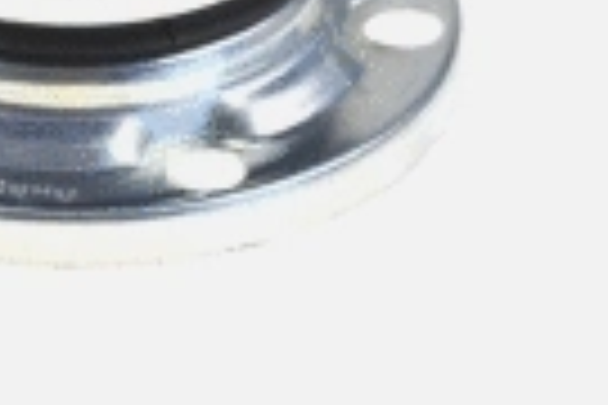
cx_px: -435
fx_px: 8431
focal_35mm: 499
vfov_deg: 2.8
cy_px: -40
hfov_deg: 4.1
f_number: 5.3
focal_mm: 75
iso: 100
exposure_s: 1/125
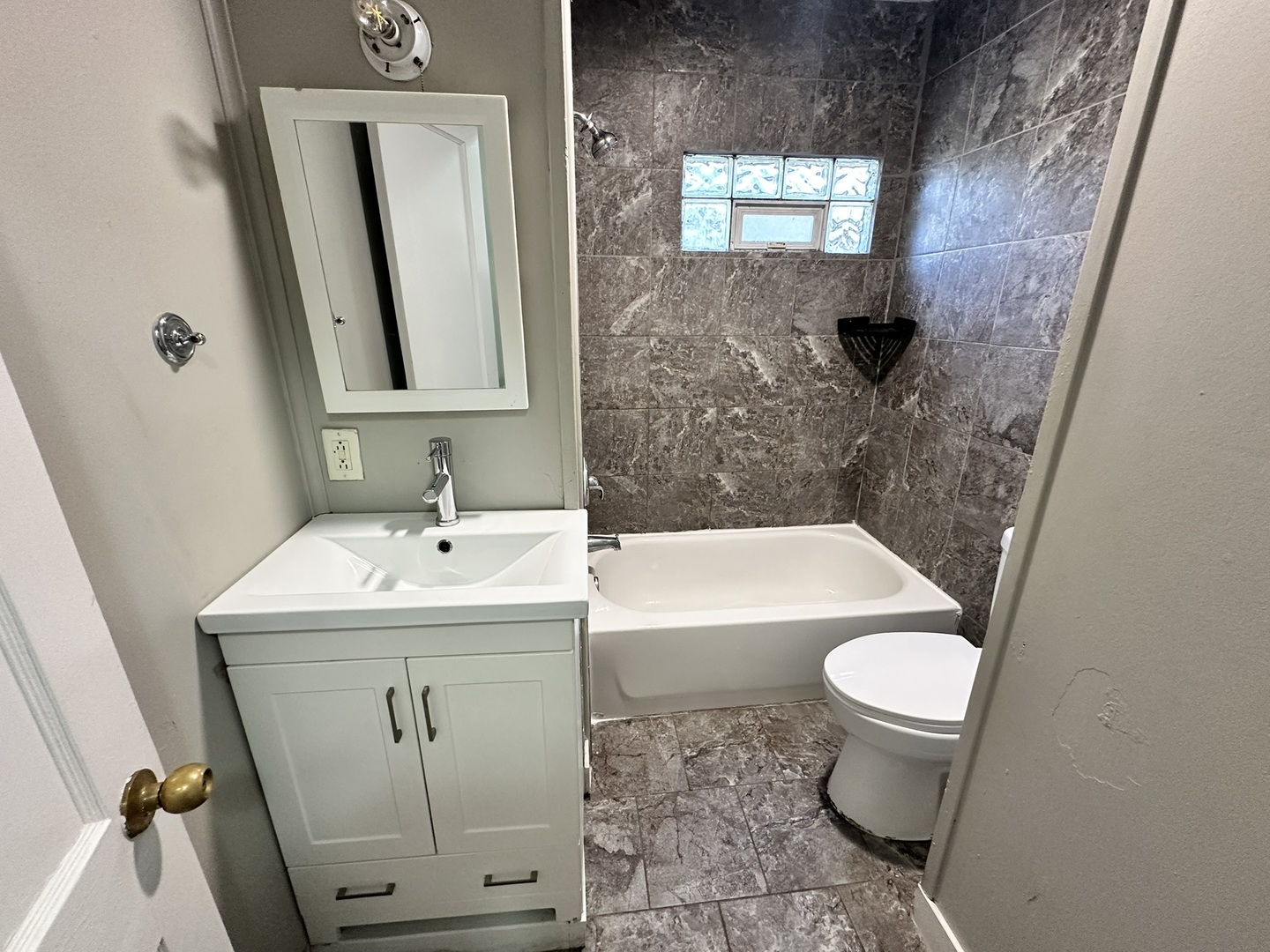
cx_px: 635
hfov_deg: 102.1
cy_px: 476
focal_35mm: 14
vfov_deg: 85.7
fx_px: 514
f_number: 2.2
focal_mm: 2.22
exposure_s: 1/60
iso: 320
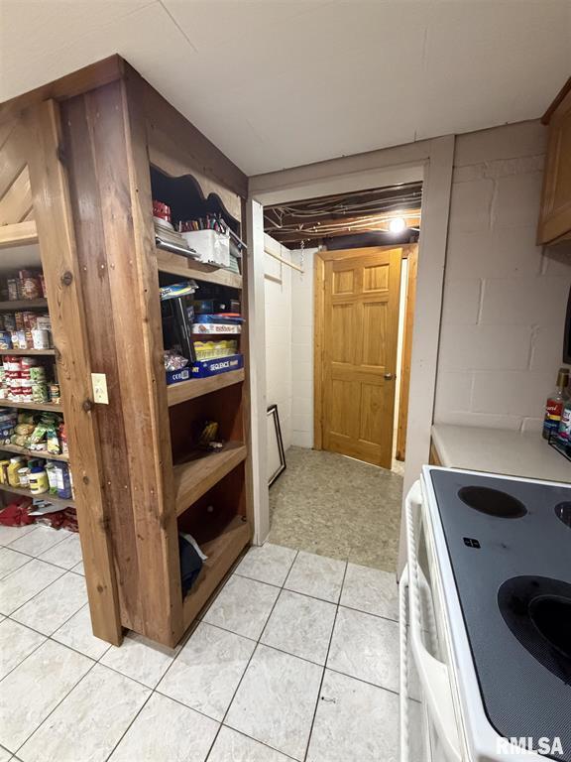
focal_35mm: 14
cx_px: 286
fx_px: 308
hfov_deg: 85.7
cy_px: 381
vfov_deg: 102.1
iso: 640
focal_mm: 2.22
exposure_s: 1/60
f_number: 2.2
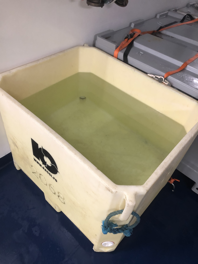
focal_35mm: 28
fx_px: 214
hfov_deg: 49.7
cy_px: 132
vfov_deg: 63.4
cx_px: 99
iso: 64
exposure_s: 1/15
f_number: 1.8
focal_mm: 3.99
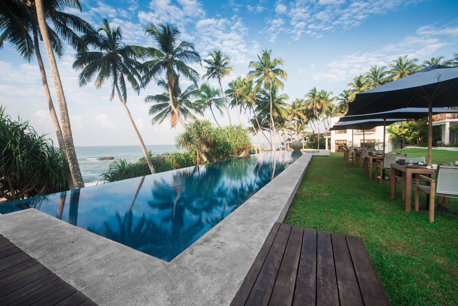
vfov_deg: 81.3
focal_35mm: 14
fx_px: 178
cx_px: 229
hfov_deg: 104.2
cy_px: 153
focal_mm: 14
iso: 64
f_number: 22
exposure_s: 1/5
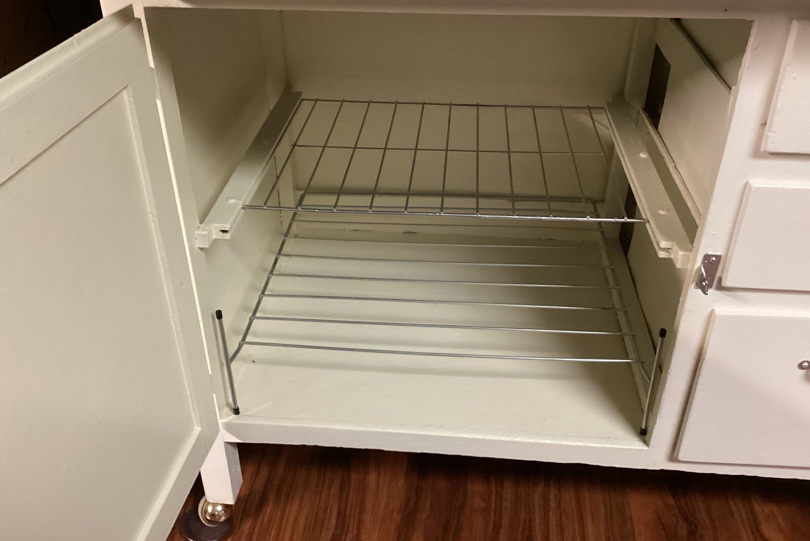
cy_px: 272
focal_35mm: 33
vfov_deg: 40.0
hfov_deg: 57.2
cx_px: 402
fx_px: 743
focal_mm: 3.3
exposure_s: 1/30
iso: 400
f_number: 2.4
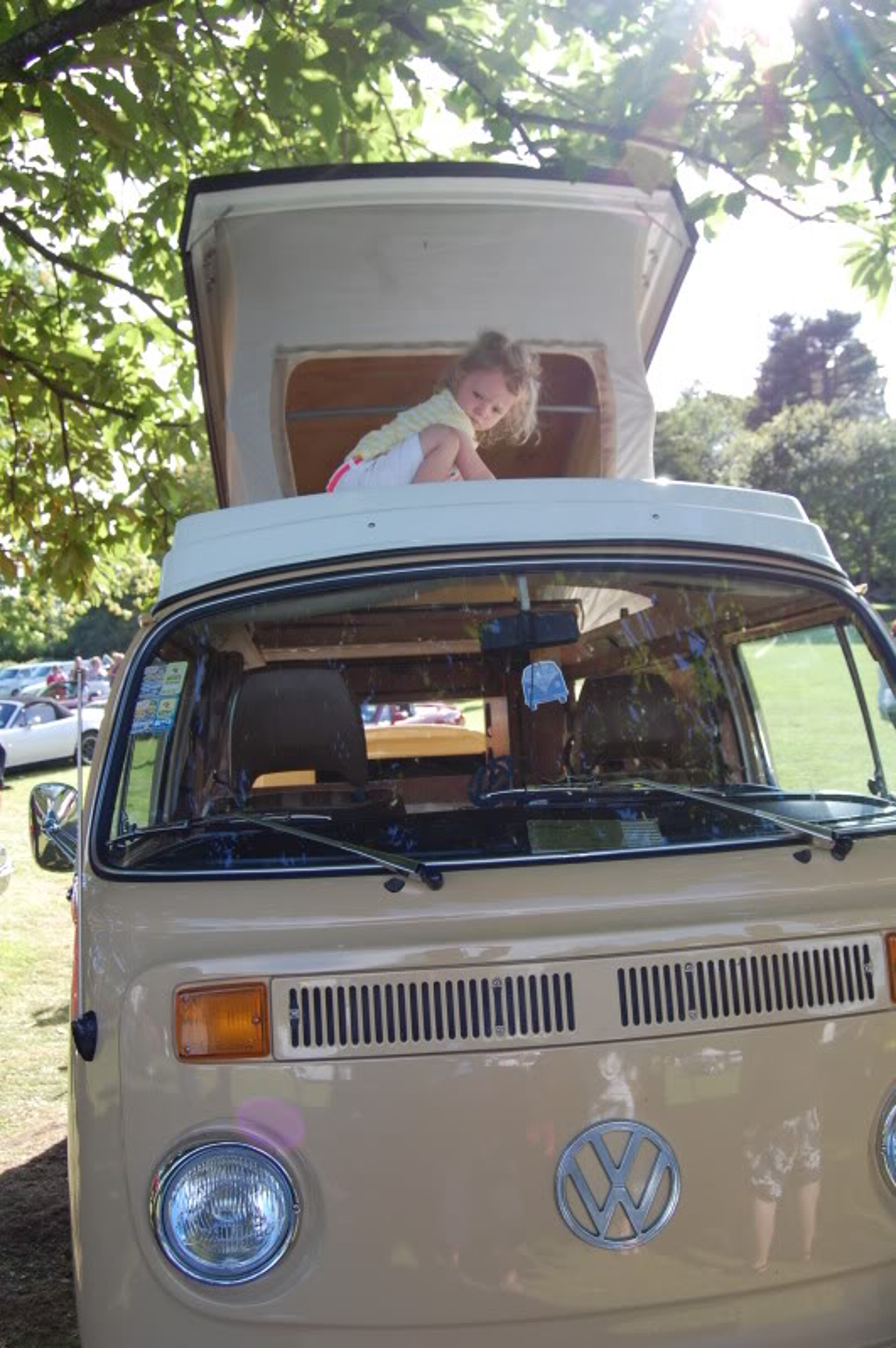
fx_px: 1291
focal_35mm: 34
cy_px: 674
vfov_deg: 55.2
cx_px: 448
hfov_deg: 38.3
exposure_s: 1/160
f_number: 6.3
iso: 200
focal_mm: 23
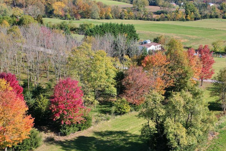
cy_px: 120
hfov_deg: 34.7
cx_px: 149
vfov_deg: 23.5
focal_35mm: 57
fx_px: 358
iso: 110
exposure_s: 1/1250
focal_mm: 8.38
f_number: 2.8
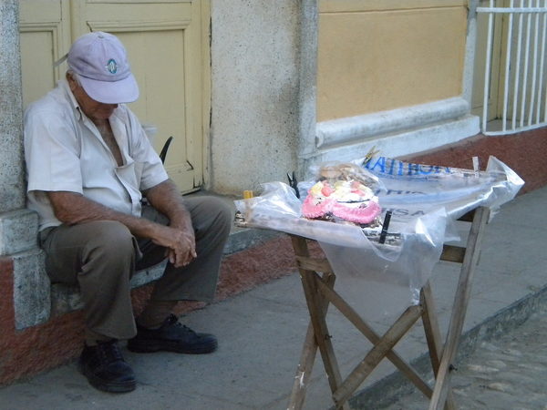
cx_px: 274
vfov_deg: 18.7
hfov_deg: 24.7
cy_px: 205
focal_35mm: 79
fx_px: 1248
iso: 563
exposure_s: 1/138
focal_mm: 14.3
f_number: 5.1
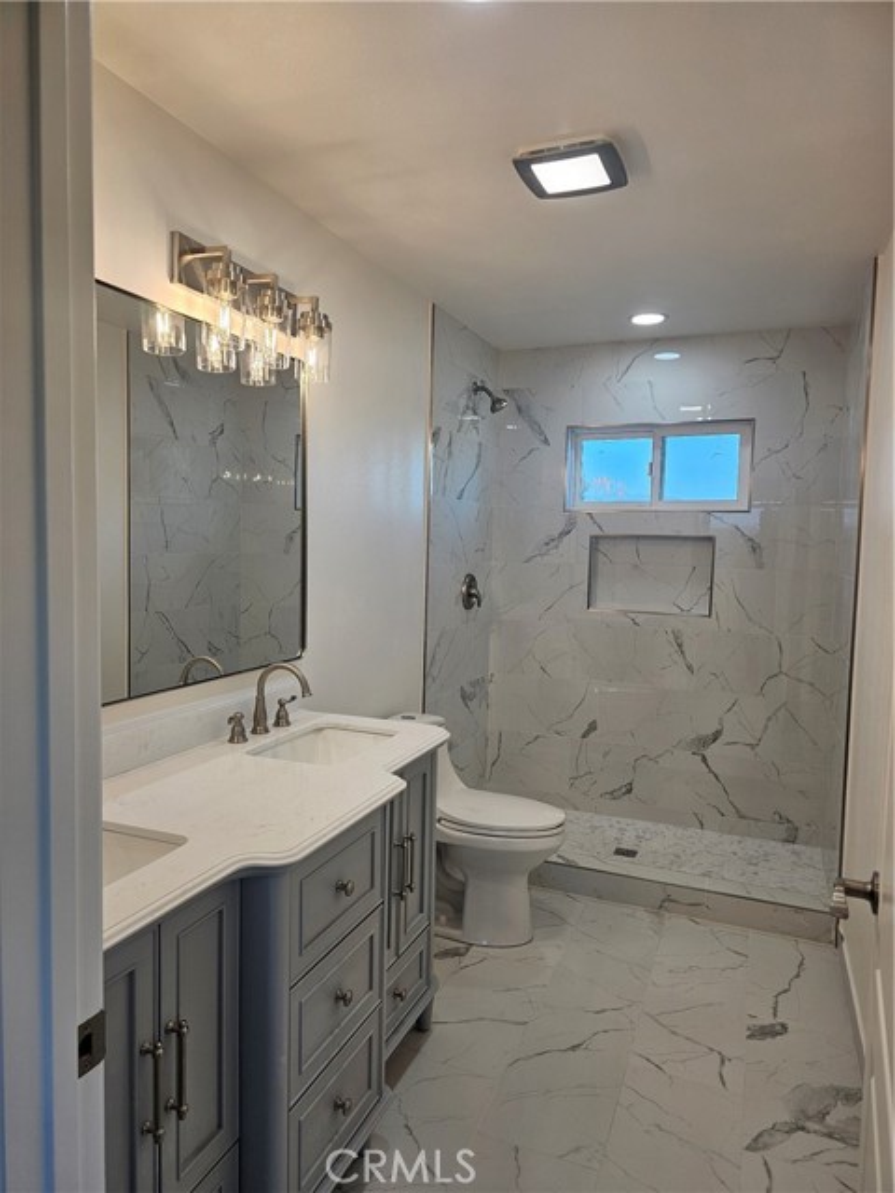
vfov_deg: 73.9
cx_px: 448
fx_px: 793
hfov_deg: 58.9
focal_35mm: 23
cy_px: 596
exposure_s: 1/120
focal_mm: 6.3
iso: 40
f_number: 1.7
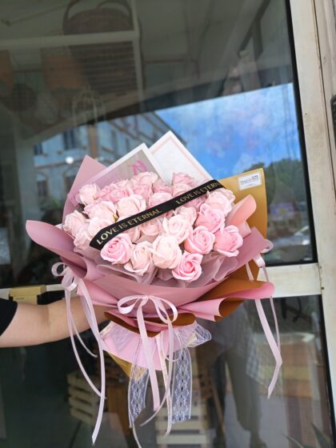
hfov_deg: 56.8
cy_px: 224
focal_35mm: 24
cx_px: 168
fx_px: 311
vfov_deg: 71.6
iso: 100
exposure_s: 1/120
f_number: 4
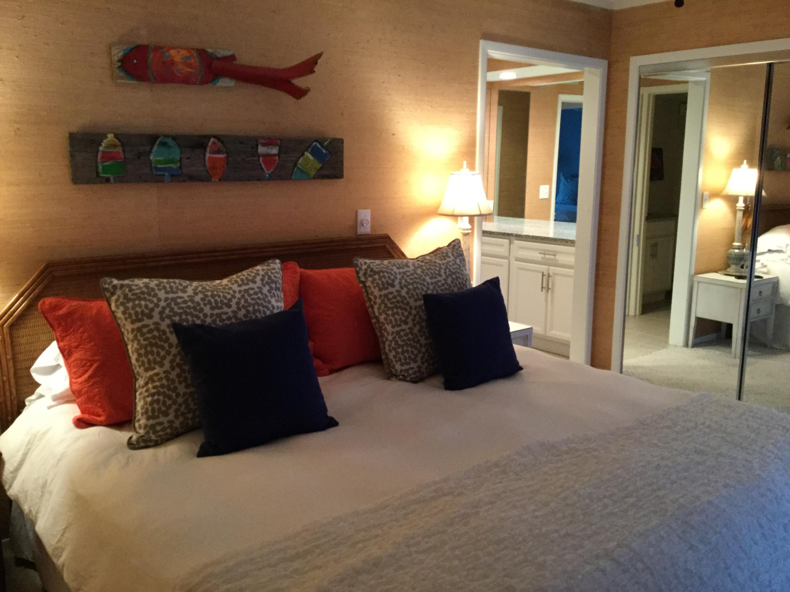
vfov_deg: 45.4
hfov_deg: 58.4
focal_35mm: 31
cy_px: 296
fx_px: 707
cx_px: 395
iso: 200
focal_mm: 3.3
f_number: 2.4
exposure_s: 1/24
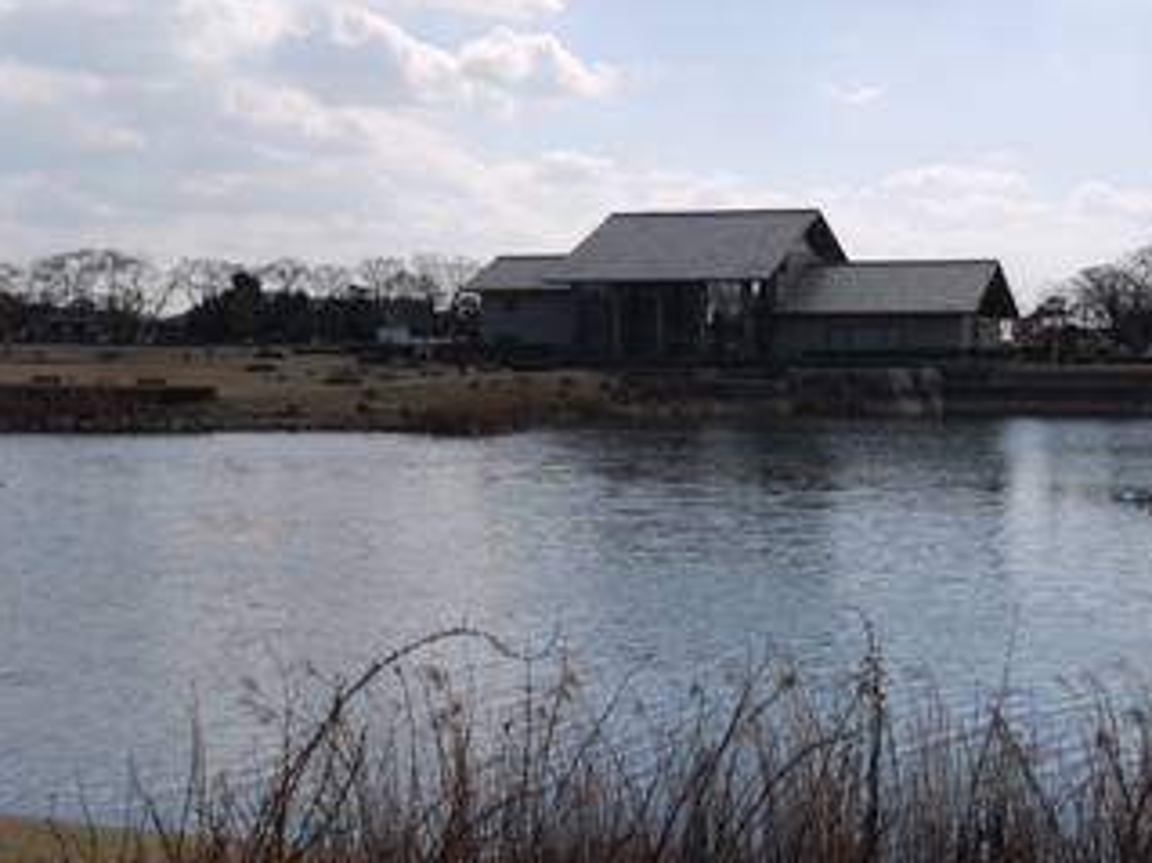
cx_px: 542
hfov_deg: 32.7
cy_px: 314
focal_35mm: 59
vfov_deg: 24.7
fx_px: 1963
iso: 100
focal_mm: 21
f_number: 10
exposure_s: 1/400
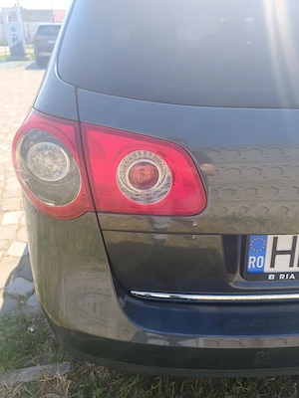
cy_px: 199
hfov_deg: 56.8
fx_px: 276
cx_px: 150
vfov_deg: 71.6
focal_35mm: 24
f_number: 1.65
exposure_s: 1/137
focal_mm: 6.14
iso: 50
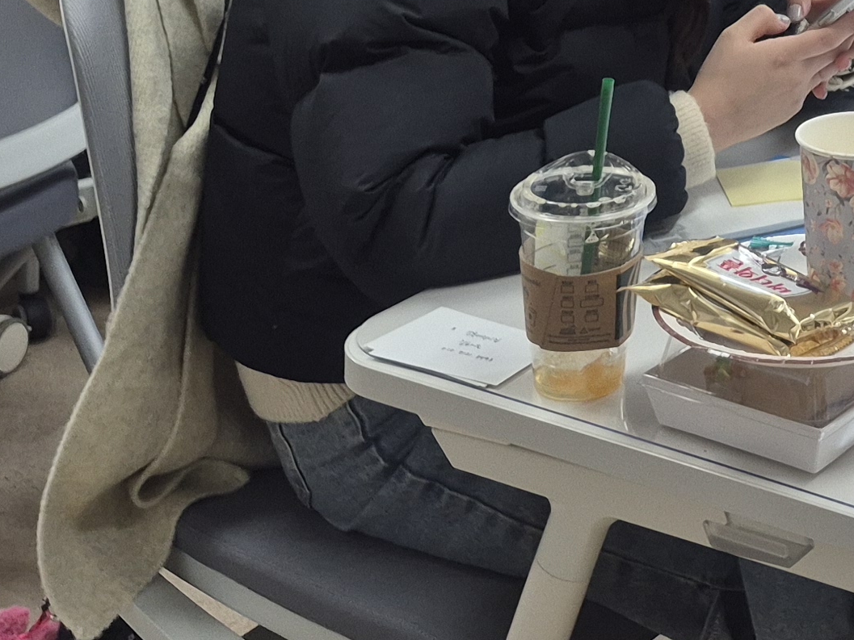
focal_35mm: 87
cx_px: 1078
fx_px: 2147
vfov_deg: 15.6
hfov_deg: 20.7
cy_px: -338
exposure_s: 1/120
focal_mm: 5.4
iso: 80
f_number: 1.8
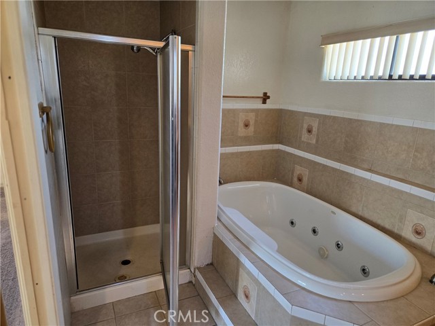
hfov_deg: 73.9
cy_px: 163
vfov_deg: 58.9
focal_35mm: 23
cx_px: 218
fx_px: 289
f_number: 1.8
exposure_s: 1/120
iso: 200
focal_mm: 5.4
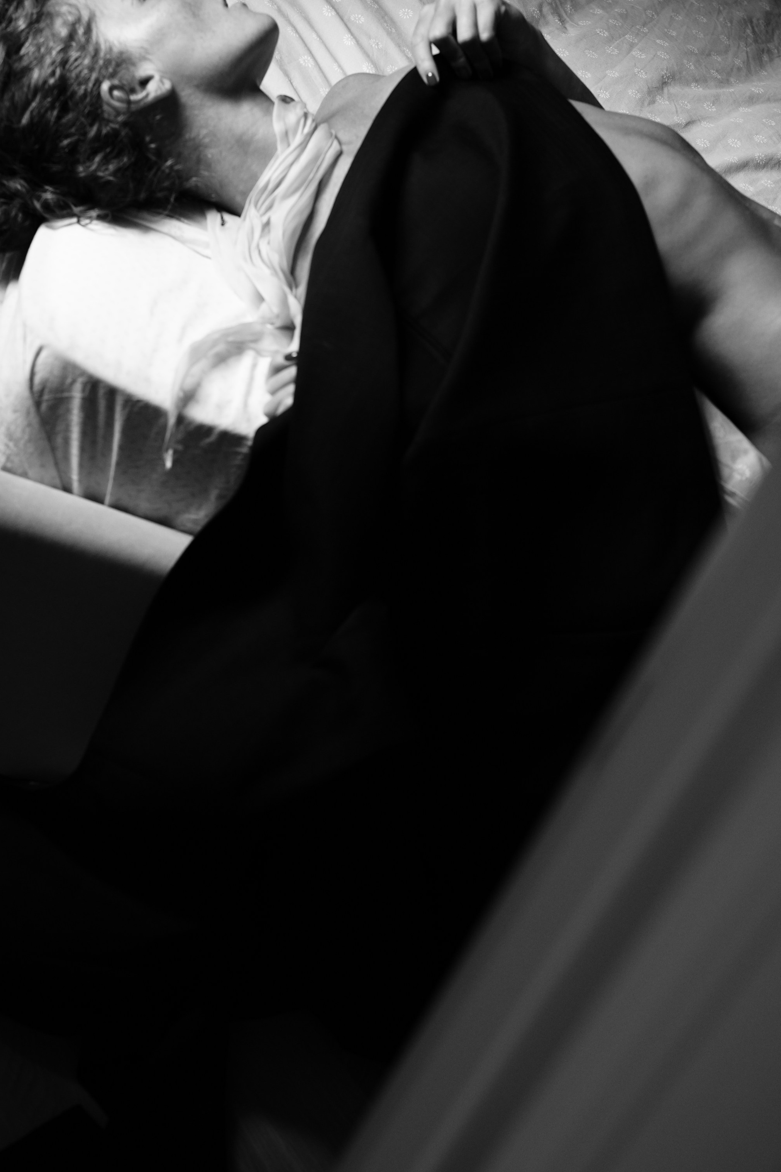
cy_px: 572
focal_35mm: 68
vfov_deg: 29.7
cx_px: 325
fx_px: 2213
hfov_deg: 20.0
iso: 800
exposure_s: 1/100
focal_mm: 50
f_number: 2.8
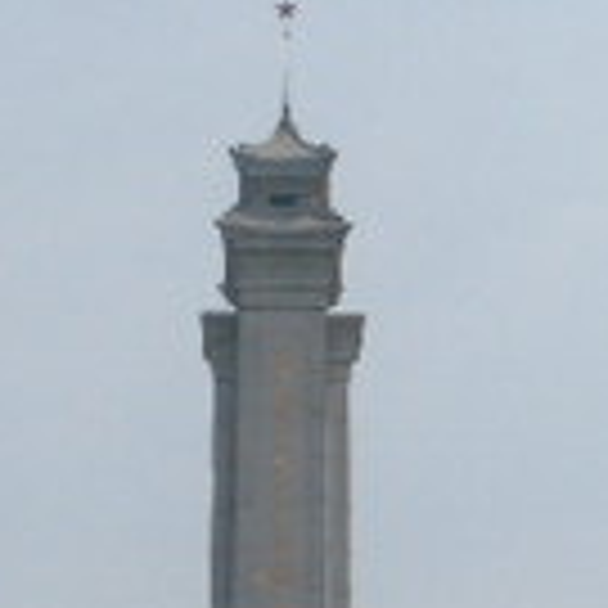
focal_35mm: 147
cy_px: 676
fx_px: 2921
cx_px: 347
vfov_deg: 11.7
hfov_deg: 11.9
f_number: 8
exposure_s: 1/400
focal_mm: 5.8
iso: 100
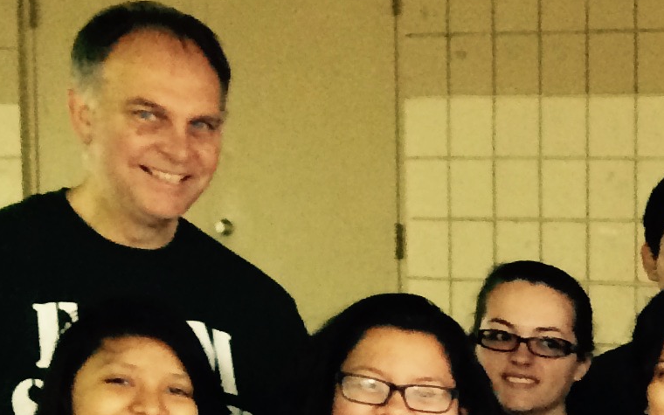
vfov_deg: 9.4
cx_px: 1276
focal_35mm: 132
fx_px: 2389
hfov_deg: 13.7
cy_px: 780
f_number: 2.2
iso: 125
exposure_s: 1/30
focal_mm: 4.15
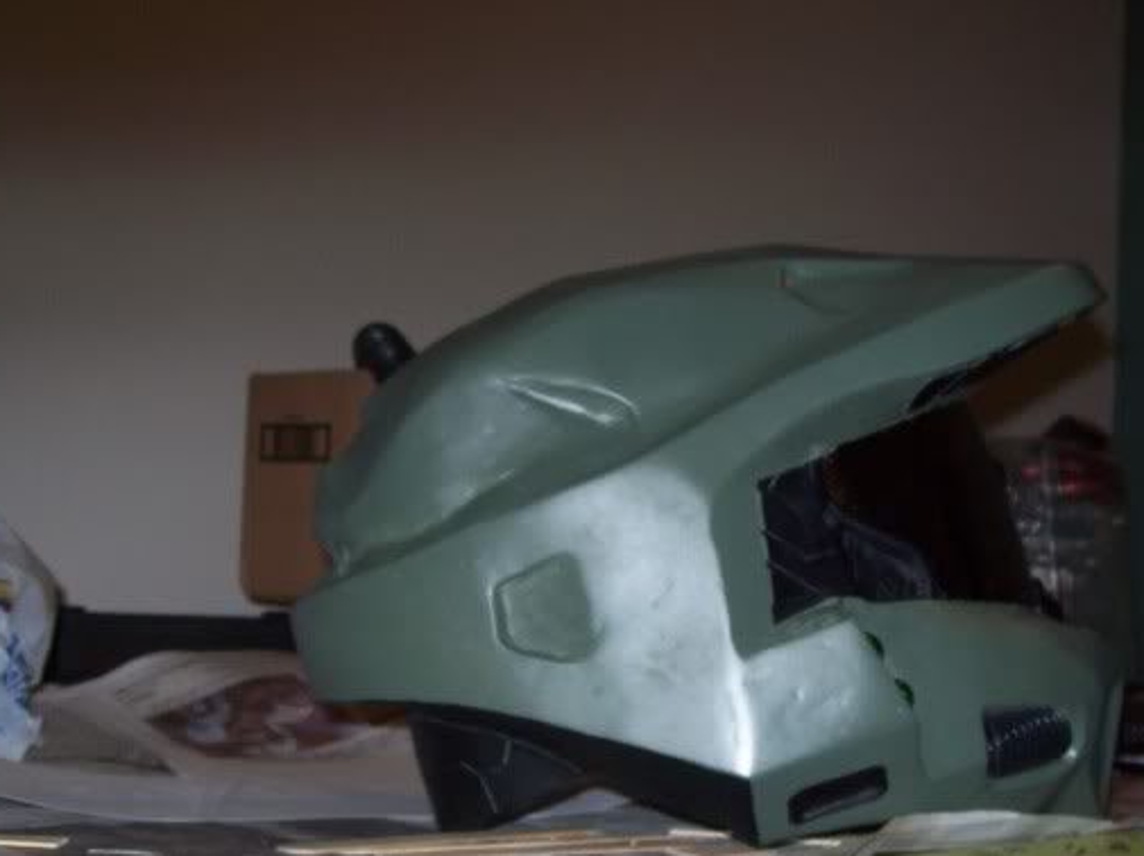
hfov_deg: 33.6
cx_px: 731
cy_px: 531
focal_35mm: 57
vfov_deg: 25.6
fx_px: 1882
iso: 80
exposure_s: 1/64
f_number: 2.7
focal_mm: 6
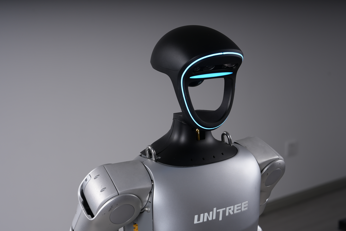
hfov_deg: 30.1
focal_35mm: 67
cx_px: 173
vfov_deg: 20.3
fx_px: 644
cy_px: 116
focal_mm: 67
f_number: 8
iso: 200
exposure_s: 1/250
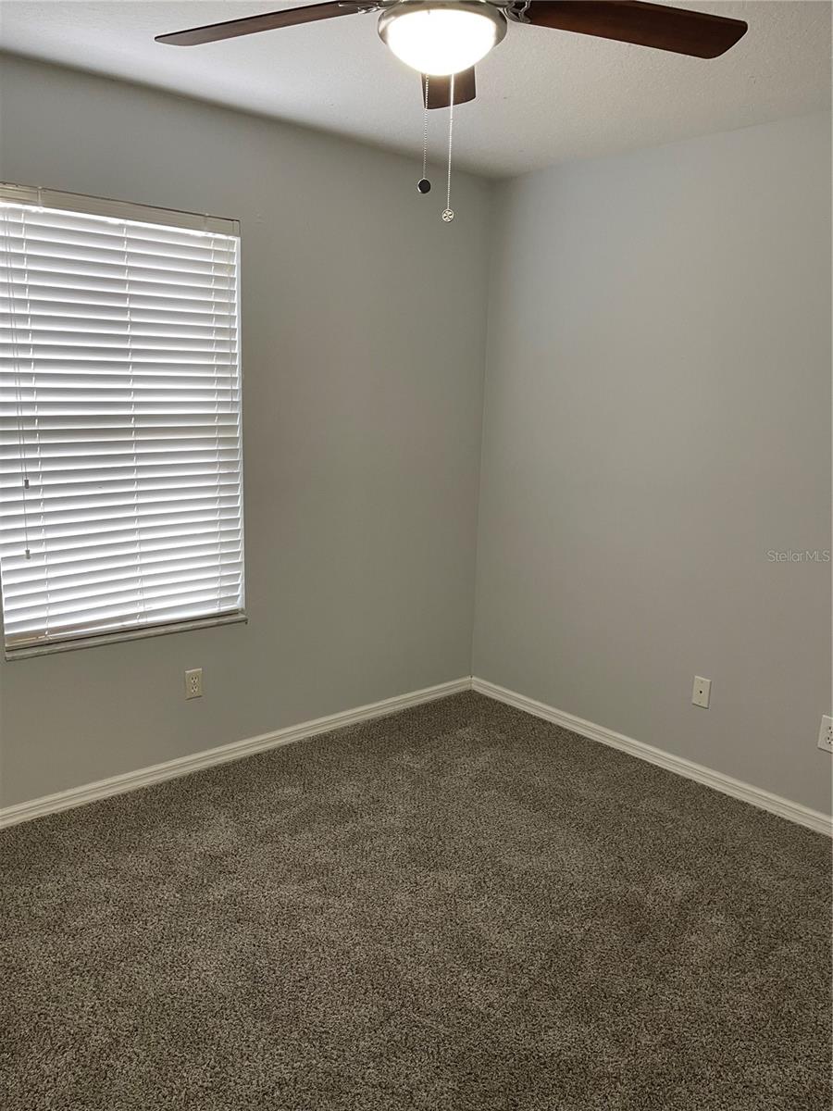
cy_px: 556
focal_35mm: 26
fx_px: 834
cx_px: 416
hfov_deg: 53.1
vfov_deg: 67.3
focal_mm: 5.1
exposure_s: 1/60
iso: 125
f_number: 1.6
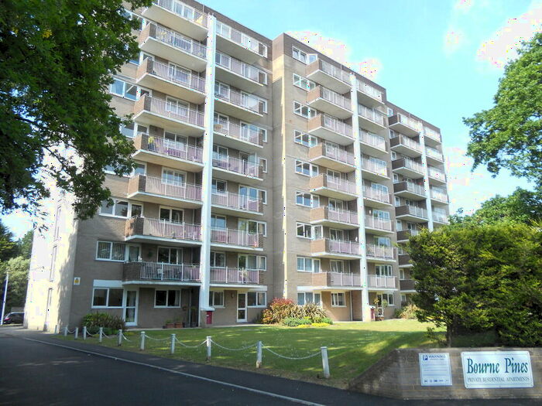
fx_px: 423
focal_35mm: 27
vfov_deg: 51.4
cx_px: 271
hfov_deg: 65.3
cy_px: 203
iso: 80
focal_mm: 4.9
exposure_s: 1/320
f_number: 3.2
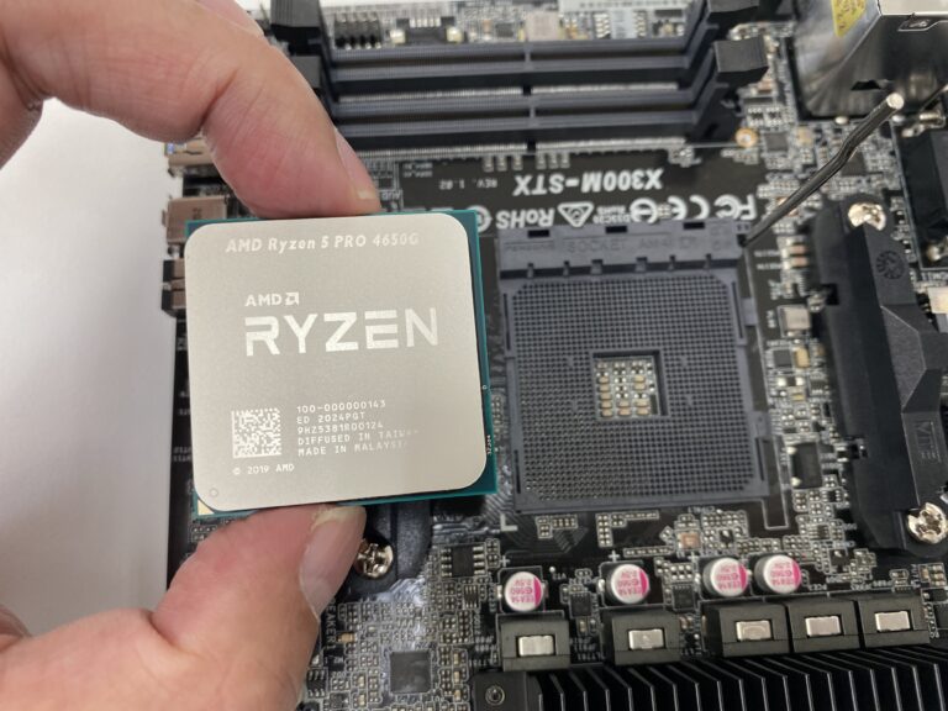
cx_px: 474
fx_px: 712
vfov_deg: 53.1
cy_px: 356
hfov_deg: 67.3
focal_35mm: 26
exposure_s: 1/120
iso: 125
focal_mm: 4.25
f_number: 1.8
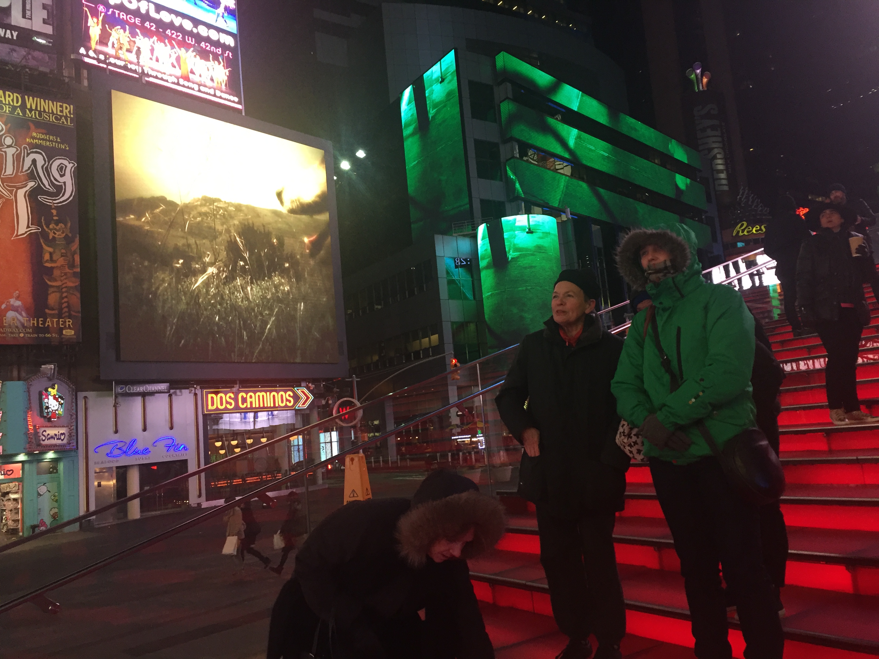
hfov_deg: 61.7
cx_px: 440
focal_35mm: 29
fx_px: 736
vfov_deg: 48.2
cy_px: 330
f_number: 2.2
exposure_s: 1/30
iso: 50
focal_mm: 4.15
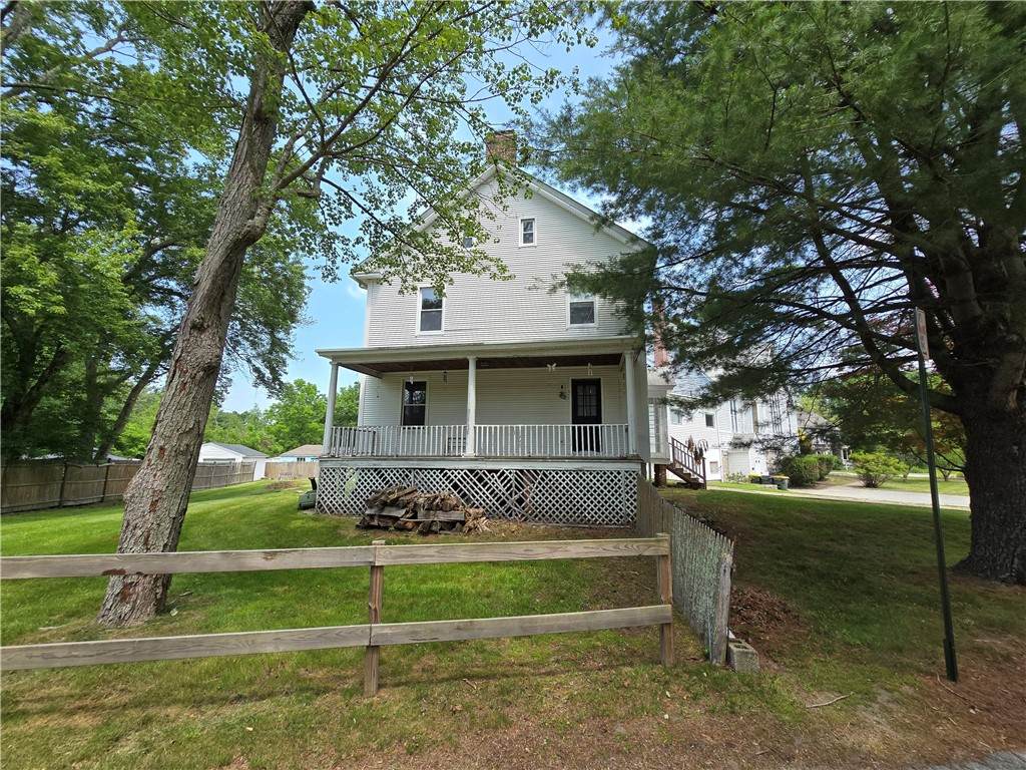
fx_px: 385
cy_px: 385
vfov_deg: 89.9
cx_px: 513
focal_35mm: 13
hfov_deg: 106.2
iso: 50
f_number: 2.2
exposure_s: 1/763
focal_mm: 2.2
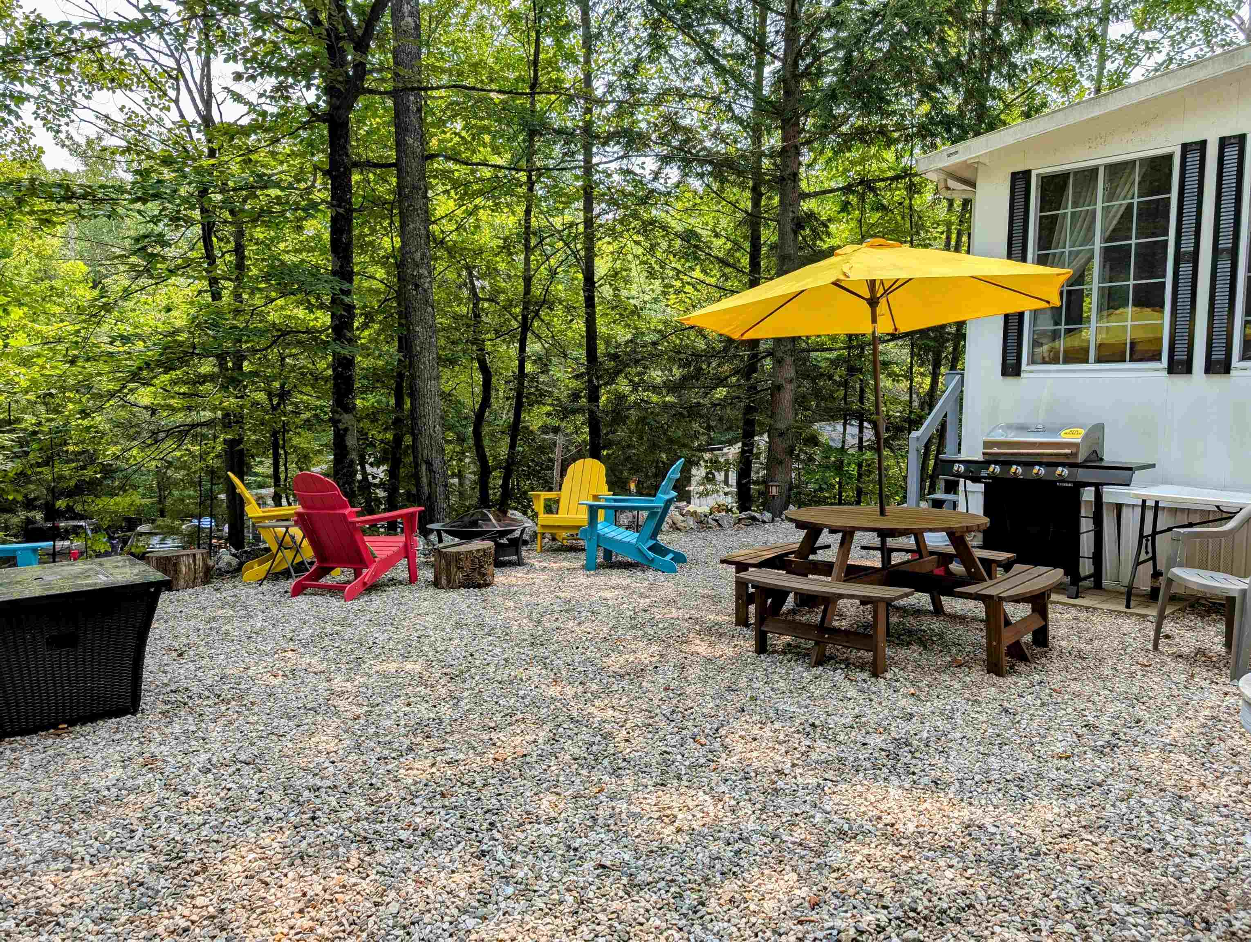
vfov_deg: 56.9
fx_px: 869
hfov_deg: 71.5
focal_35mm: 24
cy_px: 471
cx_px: 626
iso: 25
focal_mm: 6.9
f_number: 1.68
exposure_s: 1/1073
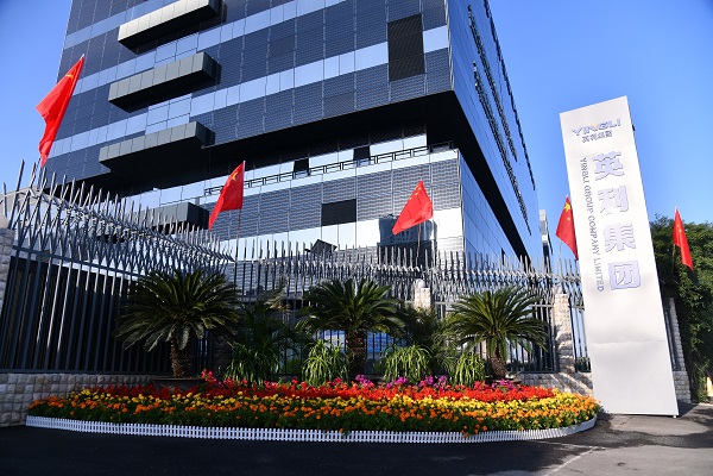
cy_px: 238
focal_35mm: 24
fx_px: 475
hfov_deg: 73.7
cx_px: 356
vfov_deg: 53.1
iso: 100
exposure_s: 1/400
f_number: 5.6
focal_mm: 24
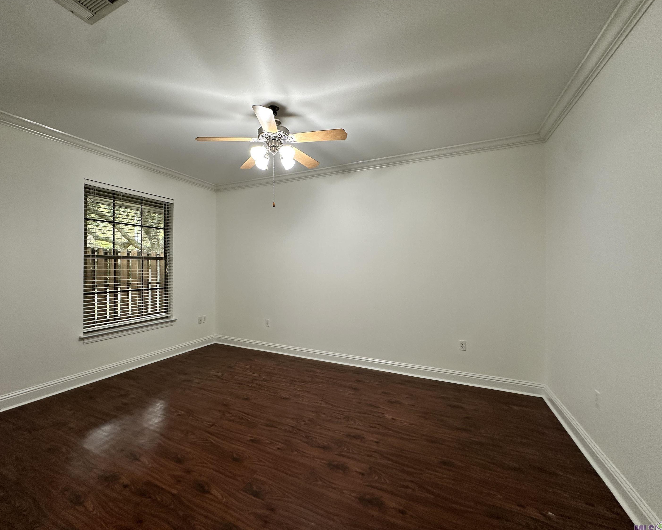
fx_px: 294
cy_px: 266
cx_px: 306
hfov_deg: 96.6
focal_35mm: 15
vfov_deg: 84.0
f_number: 2.2
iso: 160
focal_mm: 2.22
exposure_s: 1/60
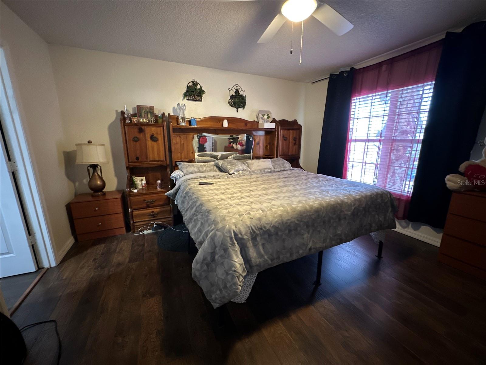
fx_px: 197
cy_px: 182
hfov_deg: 102.1
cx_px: 243
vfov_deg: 85.7
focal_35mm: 14
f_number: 2.2
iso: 1000
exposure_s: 1/40
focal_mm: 2.22
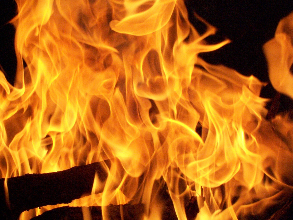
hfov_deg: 13.5
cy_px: 110
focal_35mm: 146
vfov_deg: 10.2
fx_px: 1236
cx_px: 146
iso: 400
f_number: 8
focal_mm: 25.1
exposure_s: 1/1000
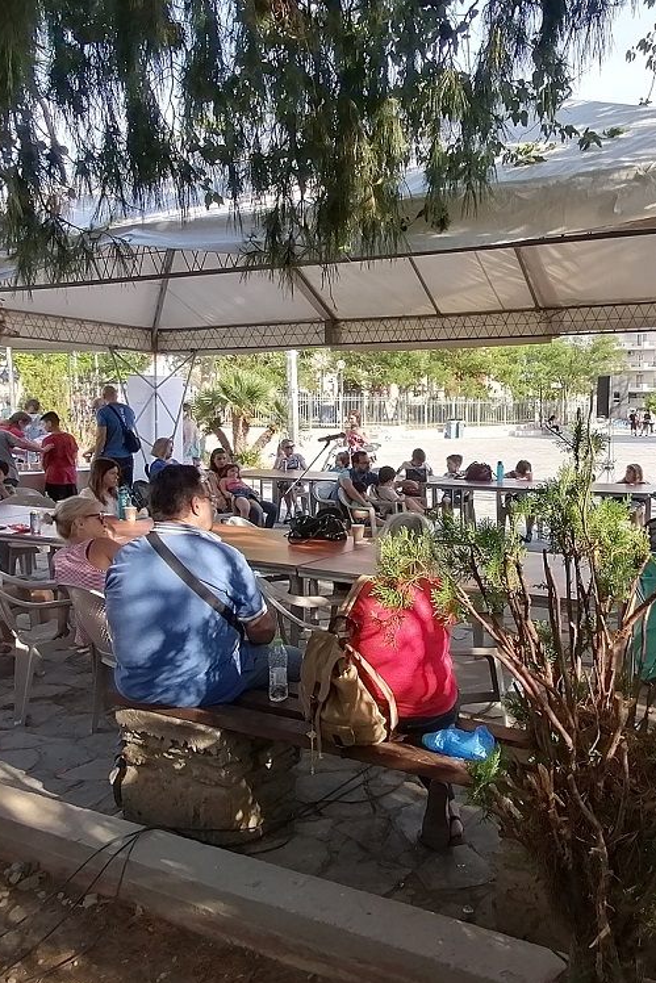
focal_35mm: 27
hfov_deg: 46.8
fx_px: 738
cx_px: 459
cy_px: 469
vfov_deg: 67.3
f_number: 2.4
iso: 50
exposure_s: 1/332
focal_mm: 2.7
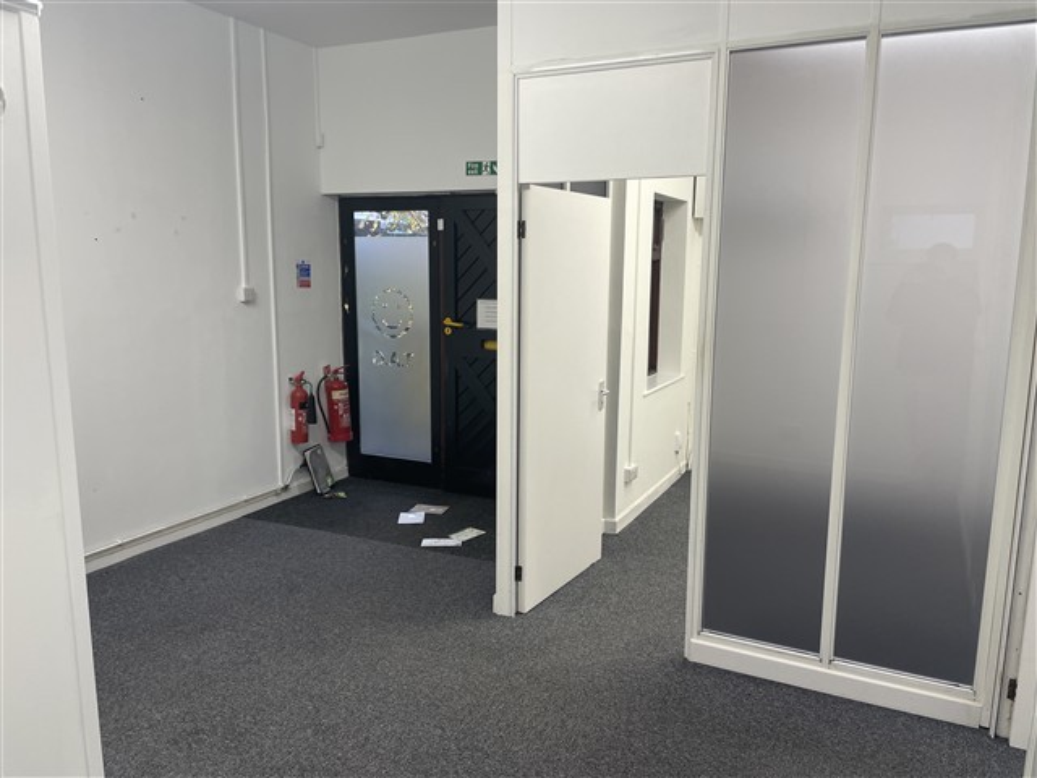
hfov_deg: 67.3
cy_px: 389
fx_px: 779
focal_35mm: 26
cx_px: 518
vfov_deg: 53.1
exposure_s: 1/100
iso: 64
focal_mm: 4.2
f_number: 1.6
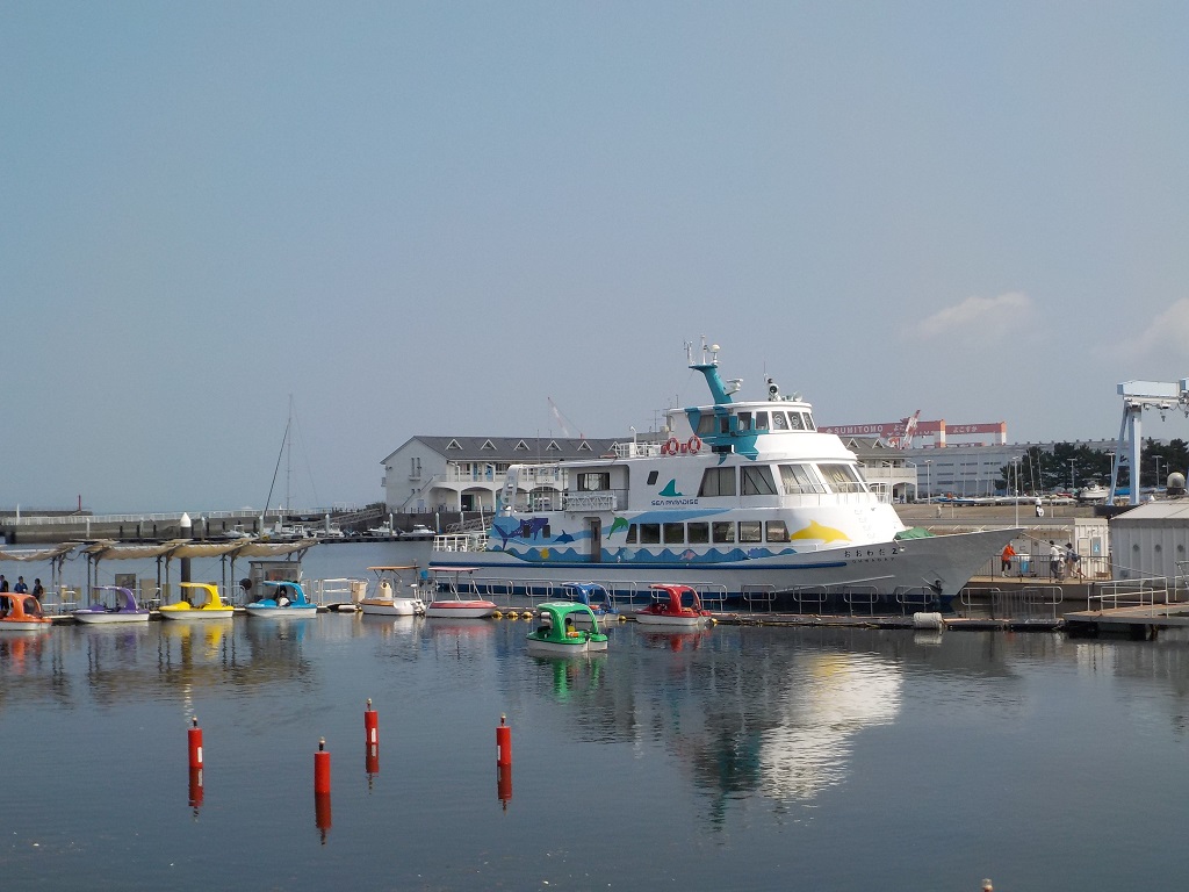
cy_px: 446
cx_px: 594
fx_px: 1614
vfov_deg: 30.9
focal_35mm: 47
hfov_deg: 40.4
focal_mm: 6.4
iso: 125
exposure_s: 1/1250
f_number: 4.2
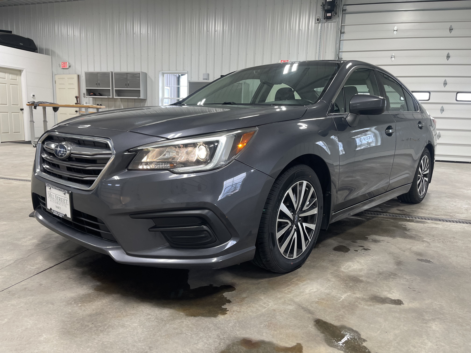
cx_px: 236
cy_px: 176
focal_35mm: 25
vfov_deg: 54.9
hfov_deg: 69.4
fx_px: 340
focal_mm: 5.1
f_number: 1.6
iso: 100
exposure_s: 1/121
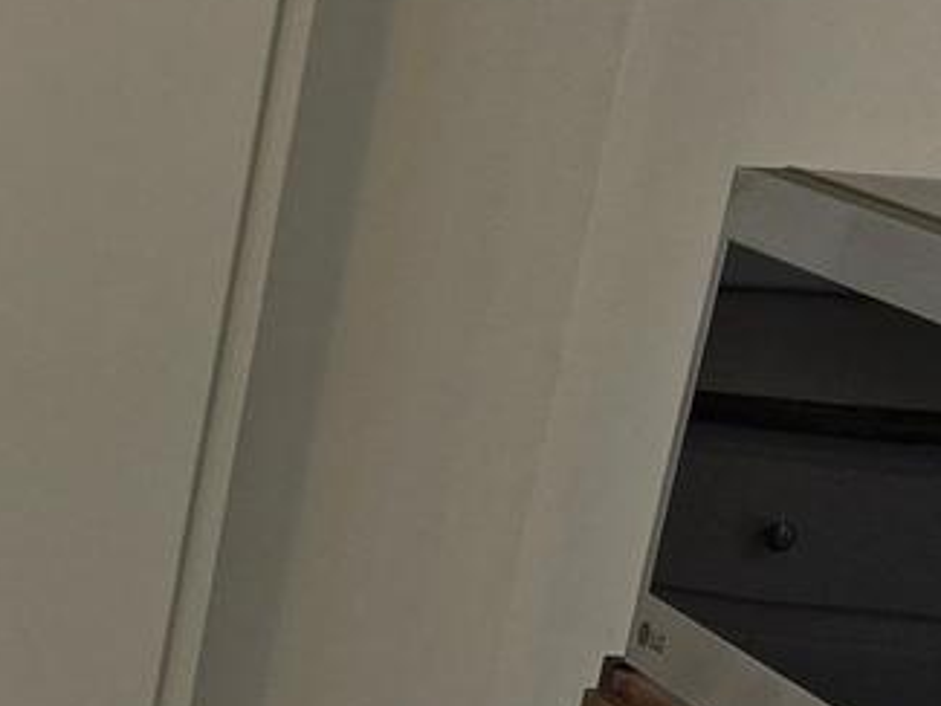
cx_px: -1830
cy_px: 651
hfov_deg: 10.2
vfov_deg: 10.2
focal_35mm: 145
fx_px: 3943
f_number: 1.7
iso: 64
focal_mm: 6.3
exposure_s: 1/120
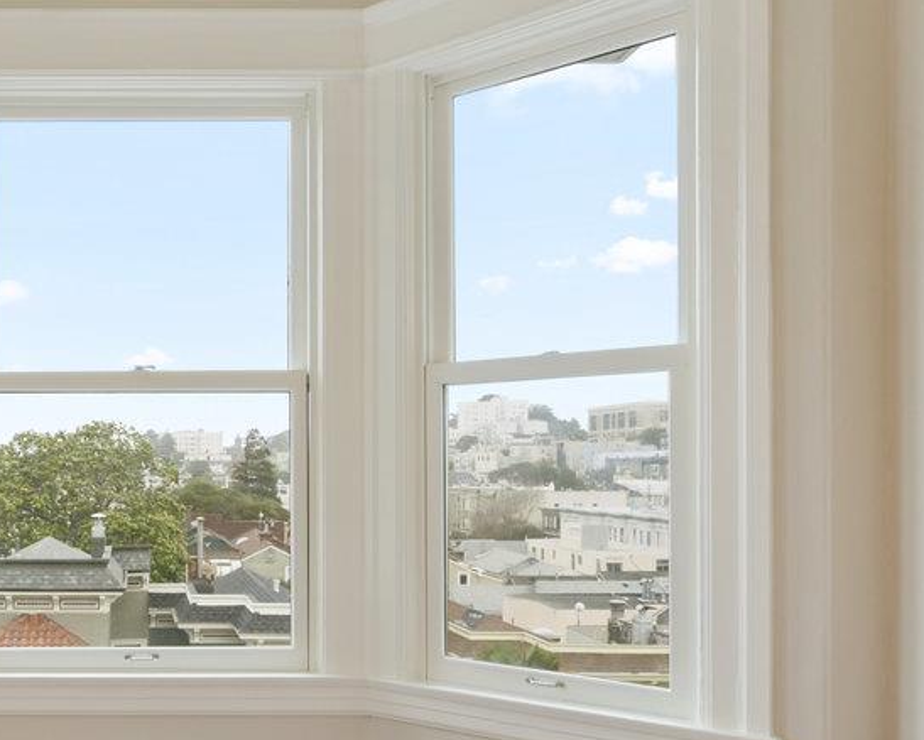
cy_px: 456
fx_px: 1012
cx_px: 137
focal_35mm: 37
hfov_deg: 45.6
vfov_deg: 39.9
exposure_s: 1/10
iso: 640
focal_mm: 18
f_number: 11
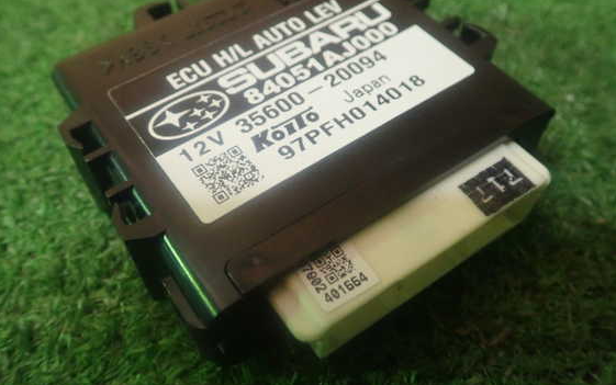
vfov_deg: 37.3
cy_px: 182
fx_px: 571
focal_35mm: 34
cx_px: 290
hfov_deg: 56.7
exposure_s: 1/30
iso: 1000
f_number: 2.3
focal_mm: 5.5
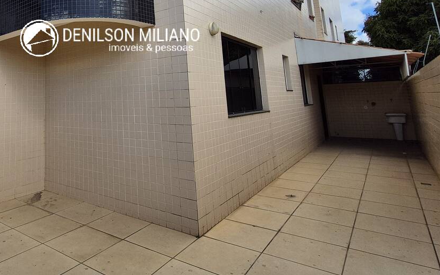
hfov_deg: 69.7
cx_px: 109
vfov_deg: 48.0
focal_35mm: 24
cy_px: 52
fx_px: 288
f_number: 2.2
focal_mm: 1.74
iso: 50
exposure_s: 1/1696
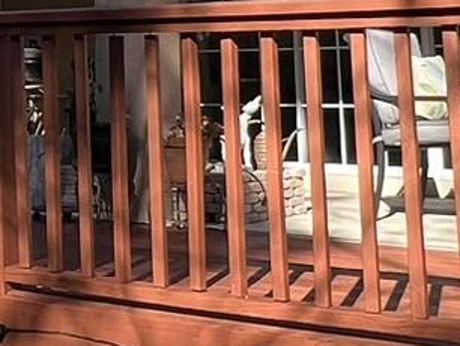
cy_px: -140
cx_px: -96
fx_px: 1157
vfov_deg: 15.9
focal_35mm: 87
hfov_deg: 20.9
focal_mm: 1.57
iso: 32
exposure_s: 1/461
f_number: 1.8
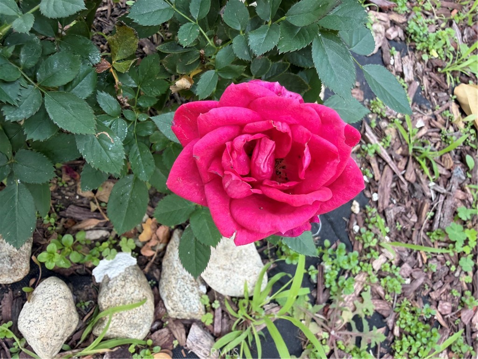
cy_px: 180
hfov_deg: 71.6
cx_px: 239
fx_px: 331
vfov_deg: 56.8
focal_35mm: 24
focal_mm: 2.22
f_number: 2.2
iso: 100
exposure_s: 1/121
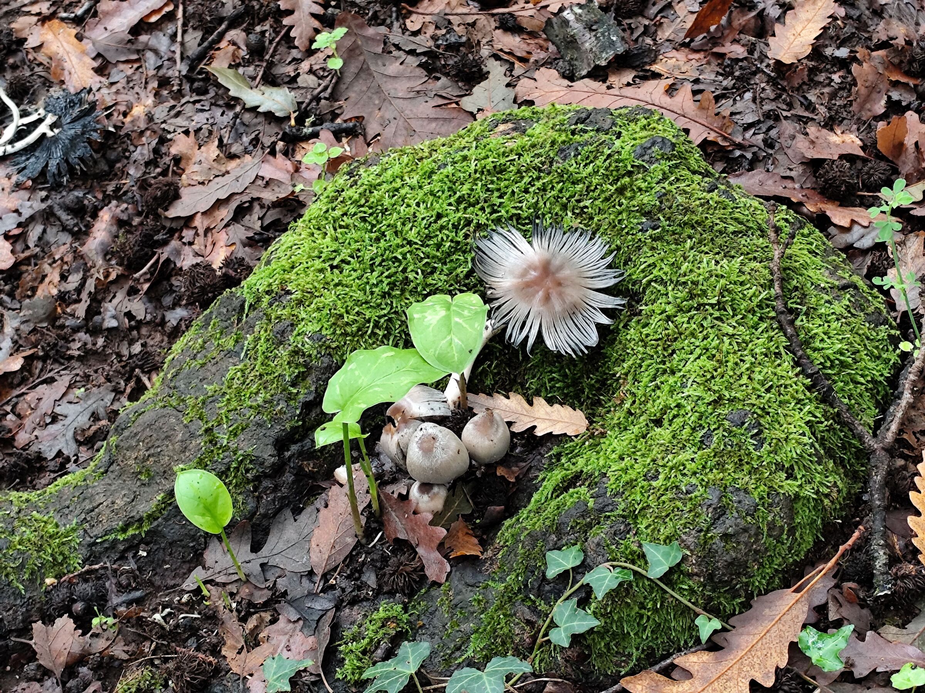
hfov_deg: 21.1
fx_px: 2485
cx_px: 462
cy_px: 346
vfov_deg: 15.9
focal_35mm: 93
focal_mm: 6.19
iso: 200
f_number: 1.65
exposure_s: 1/50
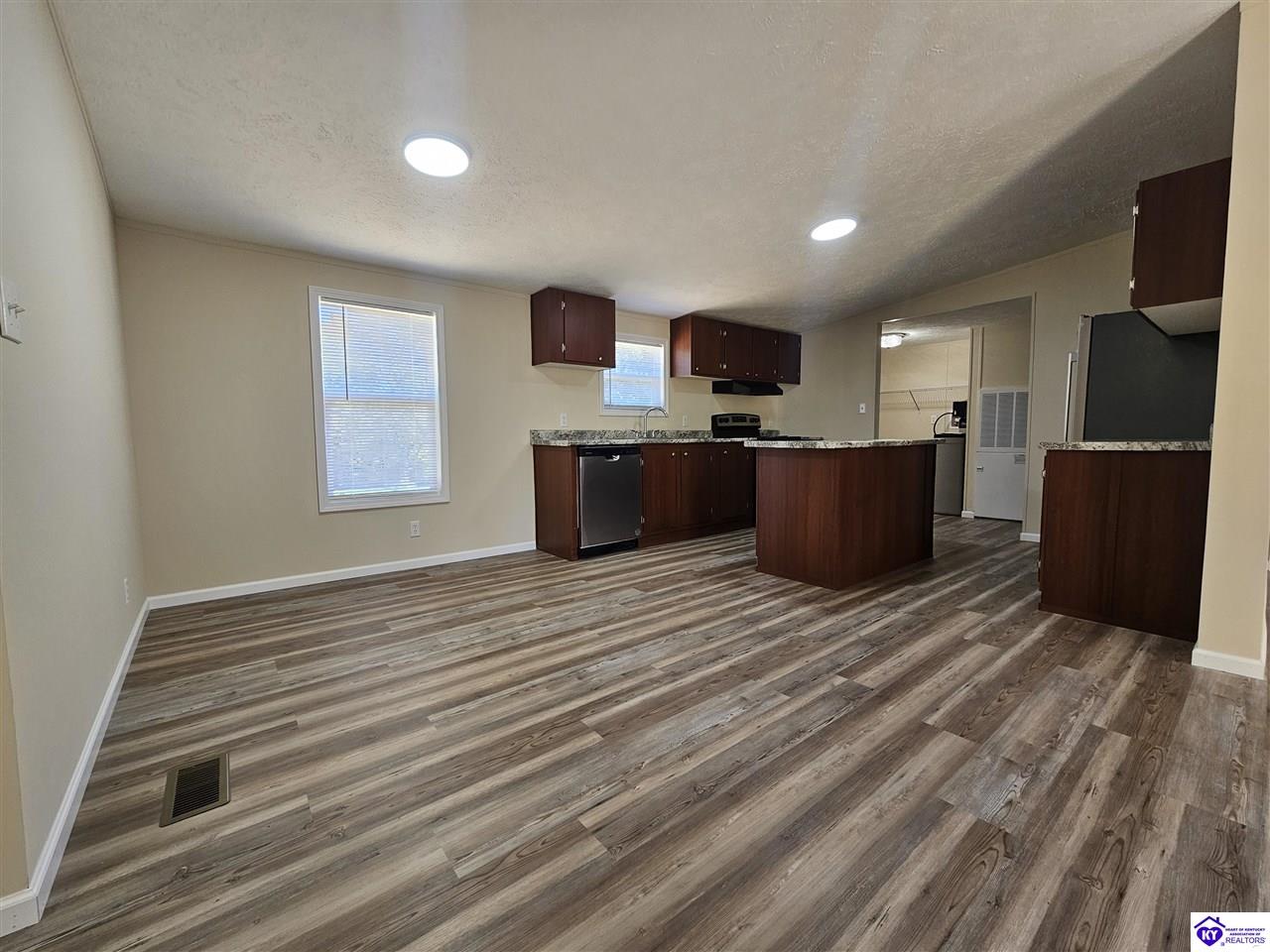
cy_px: 476
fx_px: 477
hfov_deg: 106.2
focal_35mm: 13
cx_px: 635
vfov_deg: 89.9
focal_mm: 2.2
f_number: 2.2
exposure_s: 1/60
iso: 125
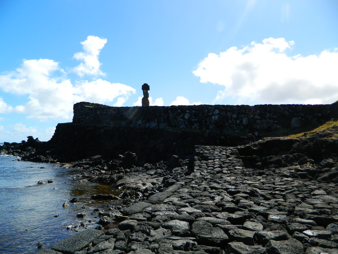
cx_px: 169
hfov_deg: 69.4
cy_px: 127
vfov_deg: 54.9
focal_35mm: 25
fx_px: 244
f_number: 3.1
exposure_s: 1/1000
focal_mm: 4.5
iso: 80
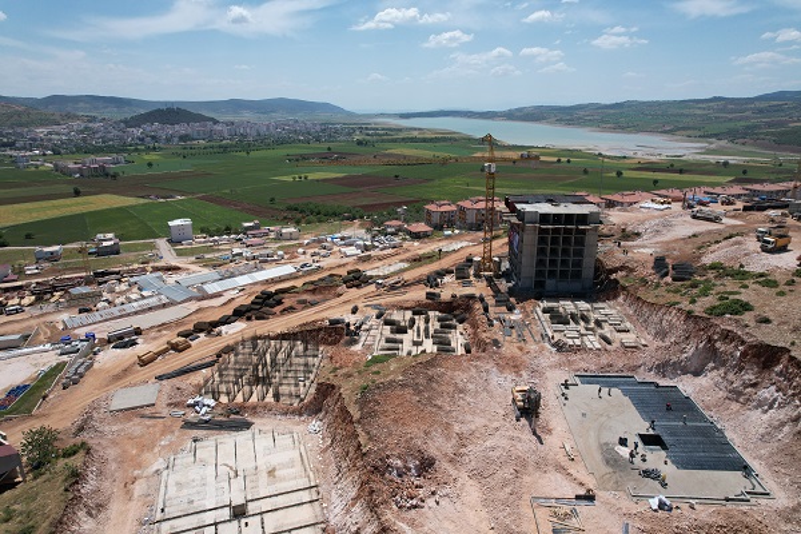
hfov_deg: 78.6
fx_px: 489
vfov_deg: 57.2
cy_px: 267
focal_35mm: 22
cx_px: 400
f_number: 2.8
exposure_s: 1/3000
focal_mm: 8.38
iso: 100
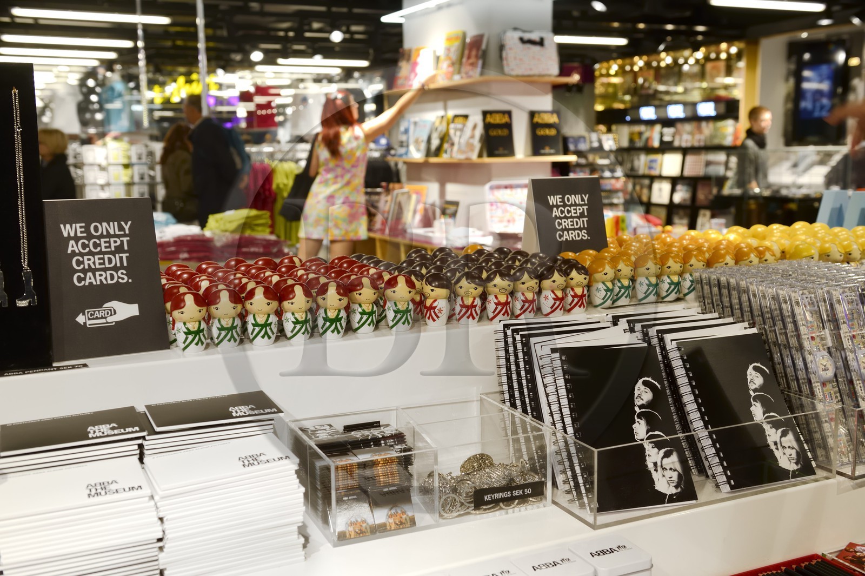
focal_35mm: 36
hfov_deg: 53.2
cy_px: 288
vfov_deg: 36.8
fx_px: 865
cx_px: 432
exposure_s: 1/80
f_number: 5
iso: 400
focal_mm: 36
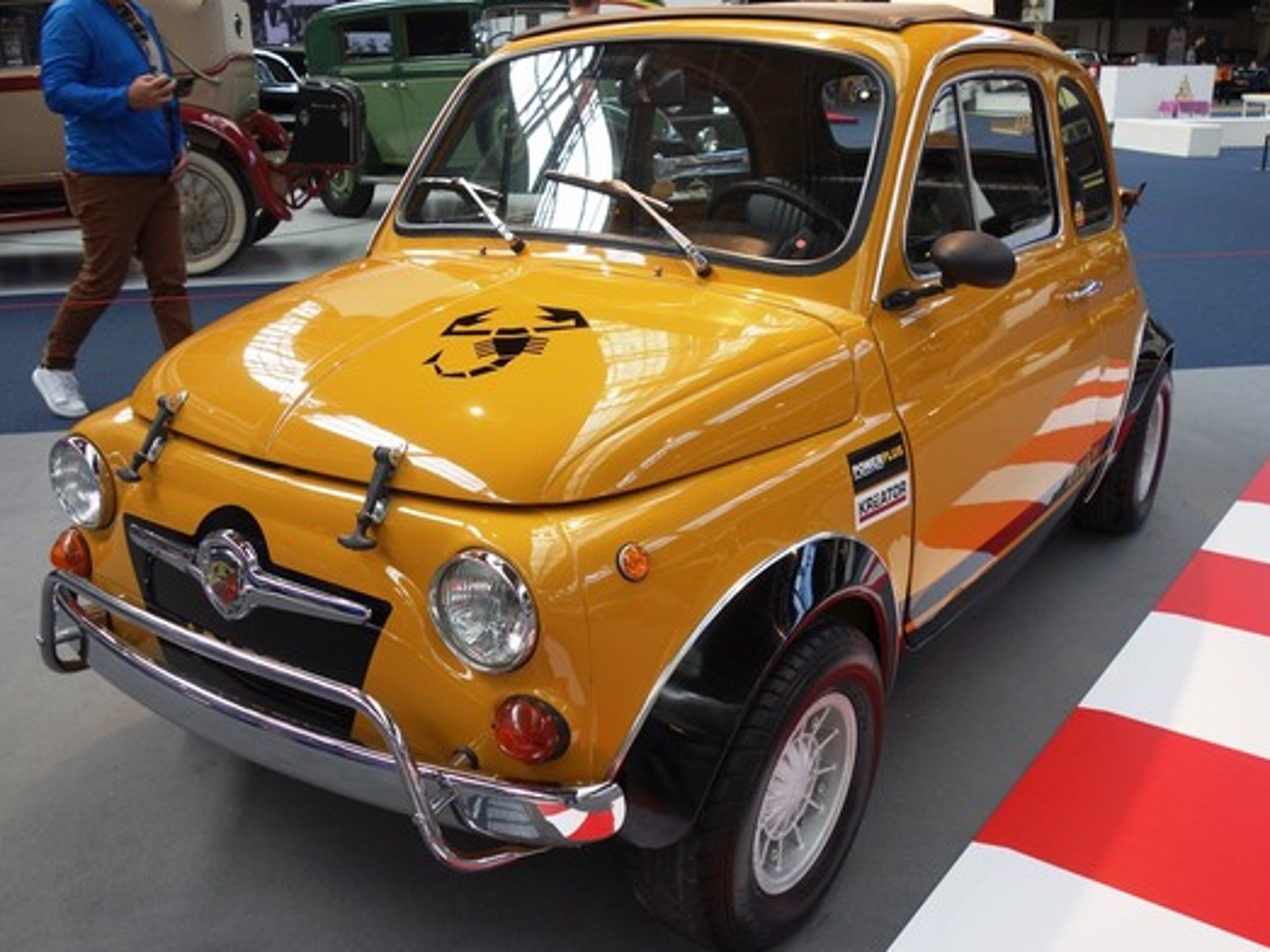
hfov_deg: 56.8
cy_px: 471
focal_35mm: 32
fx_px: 1174
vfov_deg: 44.1
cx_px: 643
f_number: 3.2
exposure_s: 1/100
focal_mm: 10.63
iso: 125
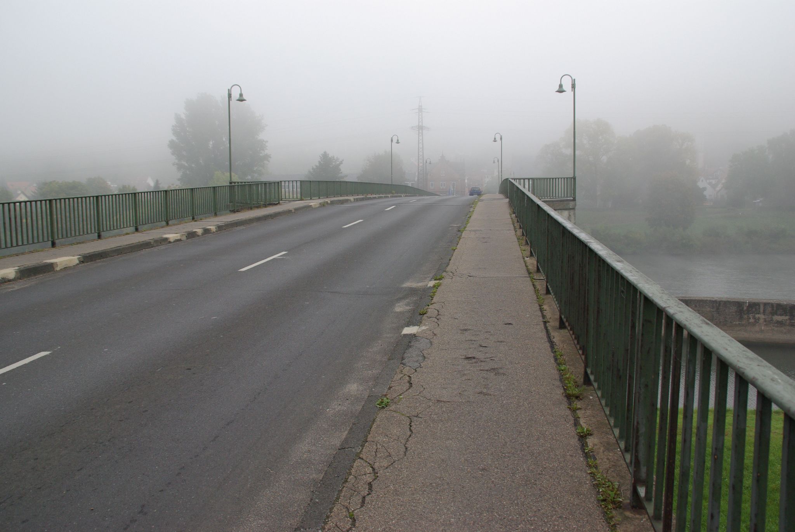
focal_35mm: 36
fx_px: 796
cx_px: 398
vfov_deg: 37.0
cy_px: 266
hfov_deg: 53.1
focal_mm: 24
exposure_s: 1/500
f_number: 5.6
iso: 400
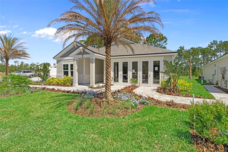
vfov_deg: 65.9
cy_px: 76
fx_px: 117
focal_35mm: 18
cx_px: 114
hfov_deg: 88.4
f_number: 8
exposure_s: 1/800
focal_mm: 18.5
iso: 320
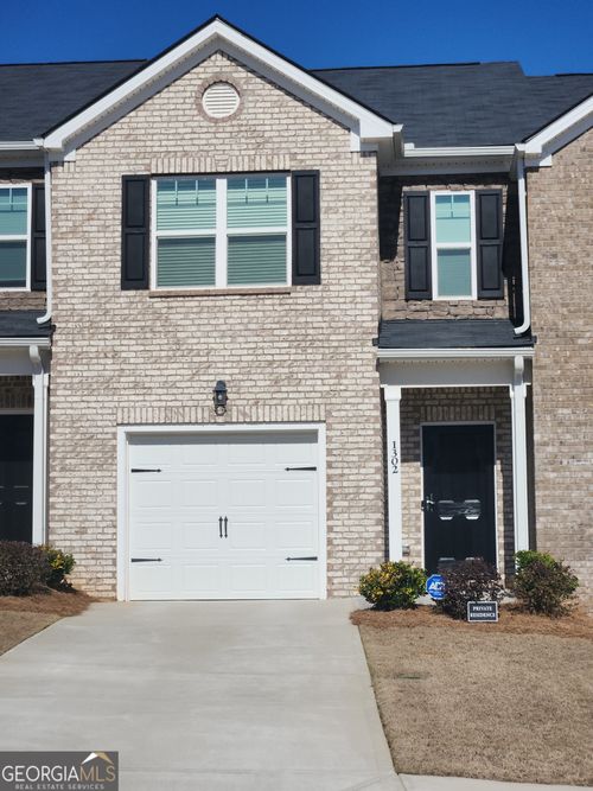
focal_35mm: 69
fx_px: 1577
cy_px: 396
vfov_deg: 28.2
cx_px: 296
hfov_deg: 21.3
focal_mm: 7
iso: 25
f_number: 2.4
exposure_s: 1/3050
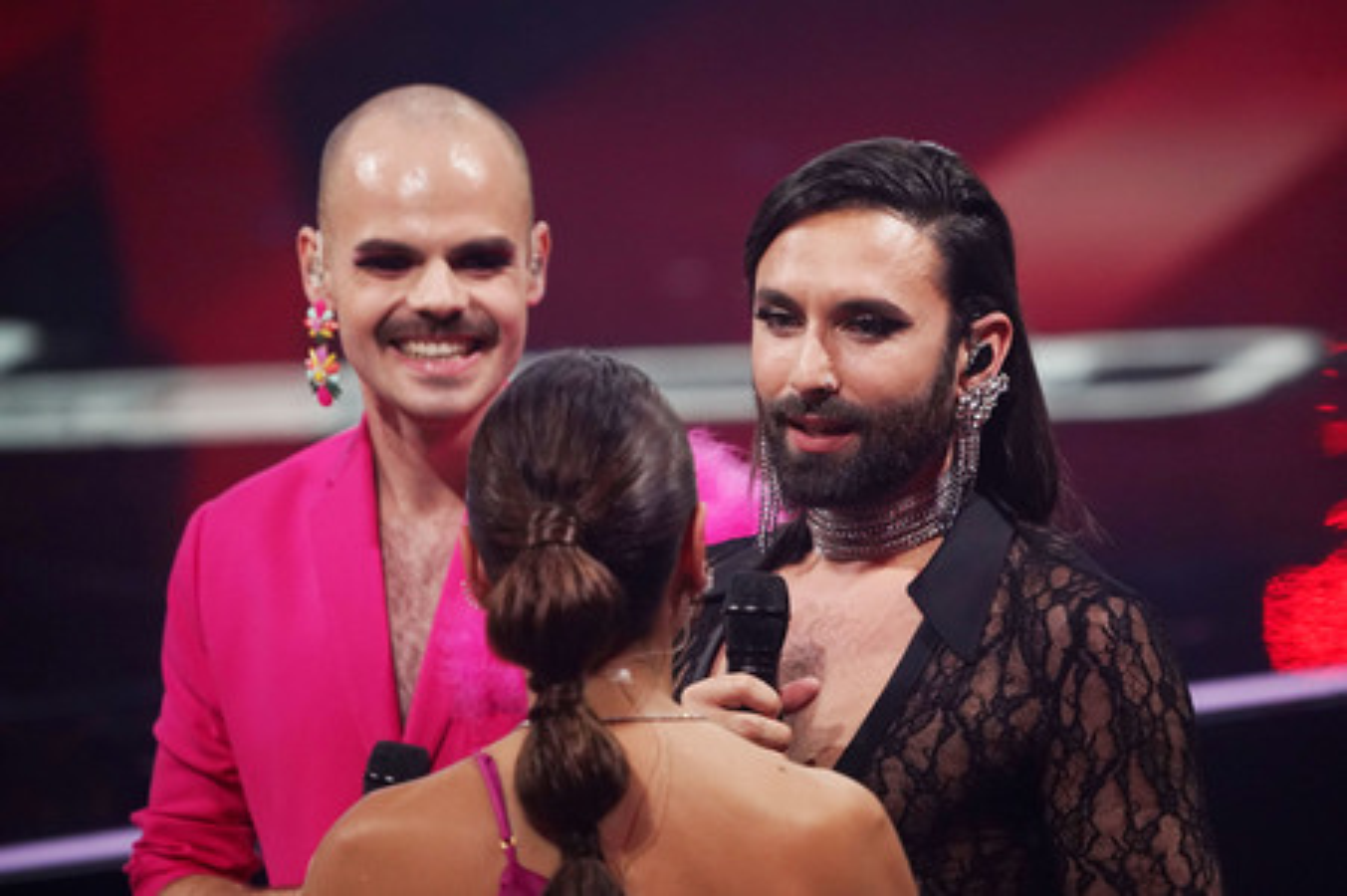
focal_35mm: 600
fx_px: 22433
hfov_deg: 3.4
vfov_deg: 2.3
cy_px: 448
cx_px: 674
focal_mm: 600
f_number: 6.3
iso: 4000
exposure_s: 1/160
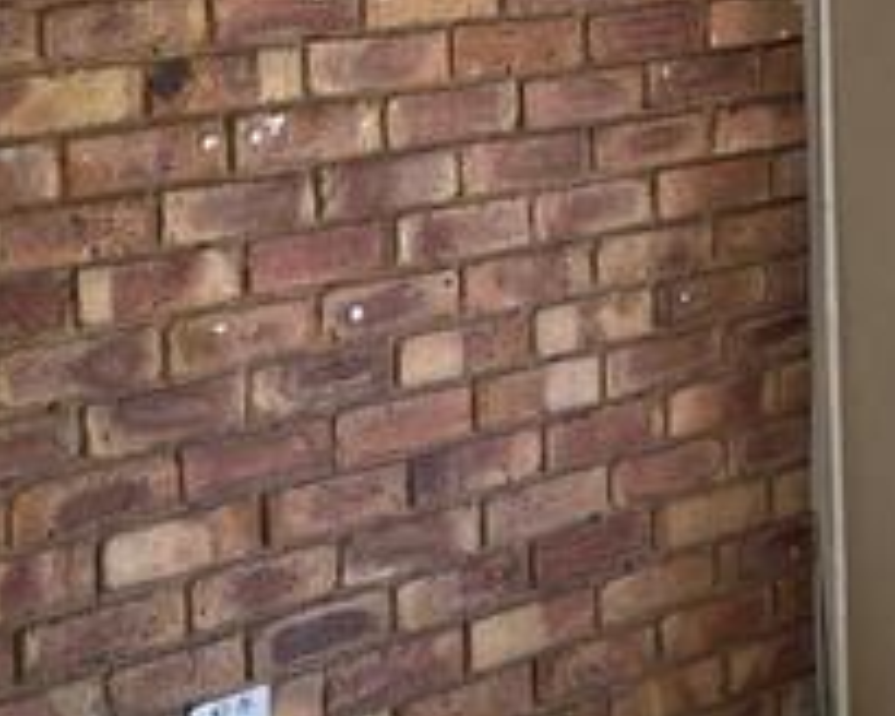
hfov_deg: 18.8
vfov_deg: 15.2
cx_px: 921
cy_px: -65
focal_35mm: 99
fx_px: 2622
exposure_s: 1/100
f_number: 1.6
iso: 32
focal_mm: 4.2
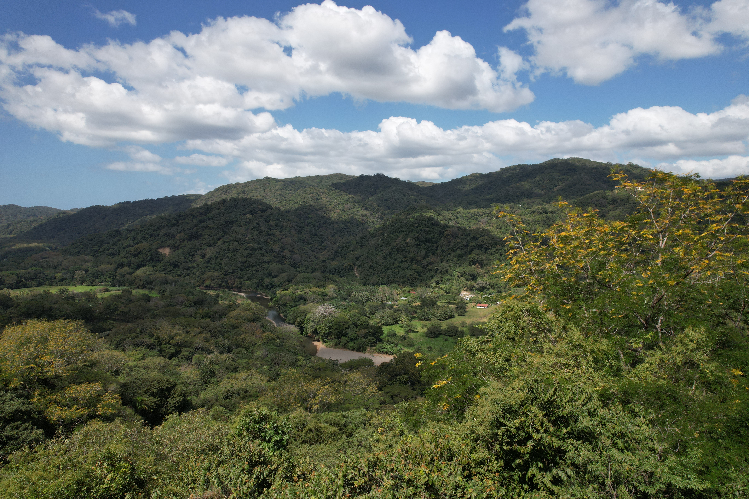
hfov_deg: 78.6
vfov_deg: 57.2
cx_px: 374
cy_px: 250
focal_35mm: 22
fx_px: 458
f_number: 2.8
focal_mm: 8.38
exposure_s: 1/640
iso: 100
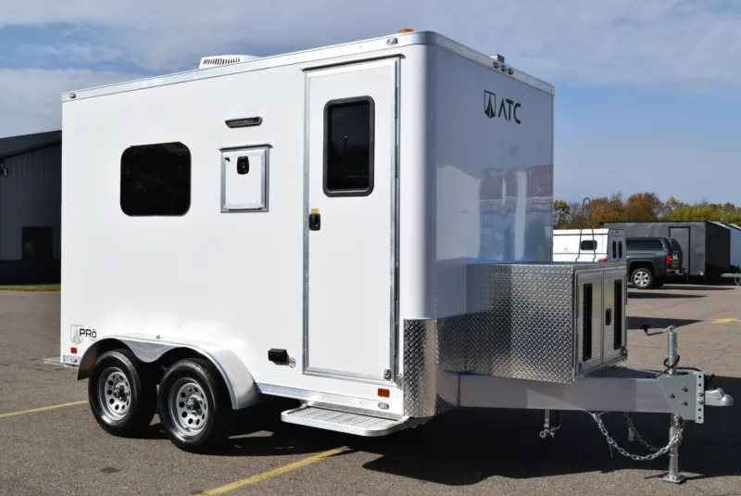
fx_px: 803
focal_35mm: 39
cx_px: 370
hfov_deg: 49.5
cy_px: 248
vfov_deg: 34.3
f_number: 11
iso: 200
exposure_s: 1/500
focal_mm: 26
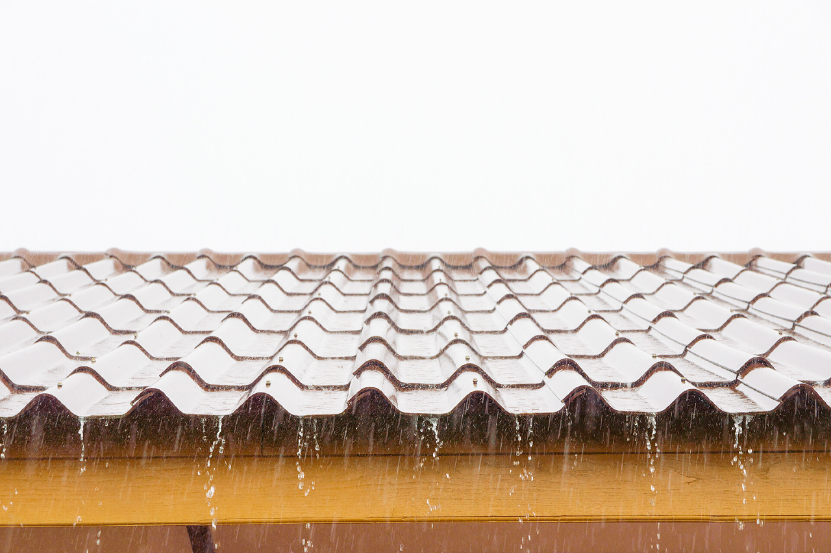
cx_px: 416
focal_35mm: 105
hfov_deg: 19.5
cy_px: 276
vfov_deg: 13.0
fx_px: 2422
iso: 100
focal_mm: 70
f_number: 8
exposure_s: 1/200
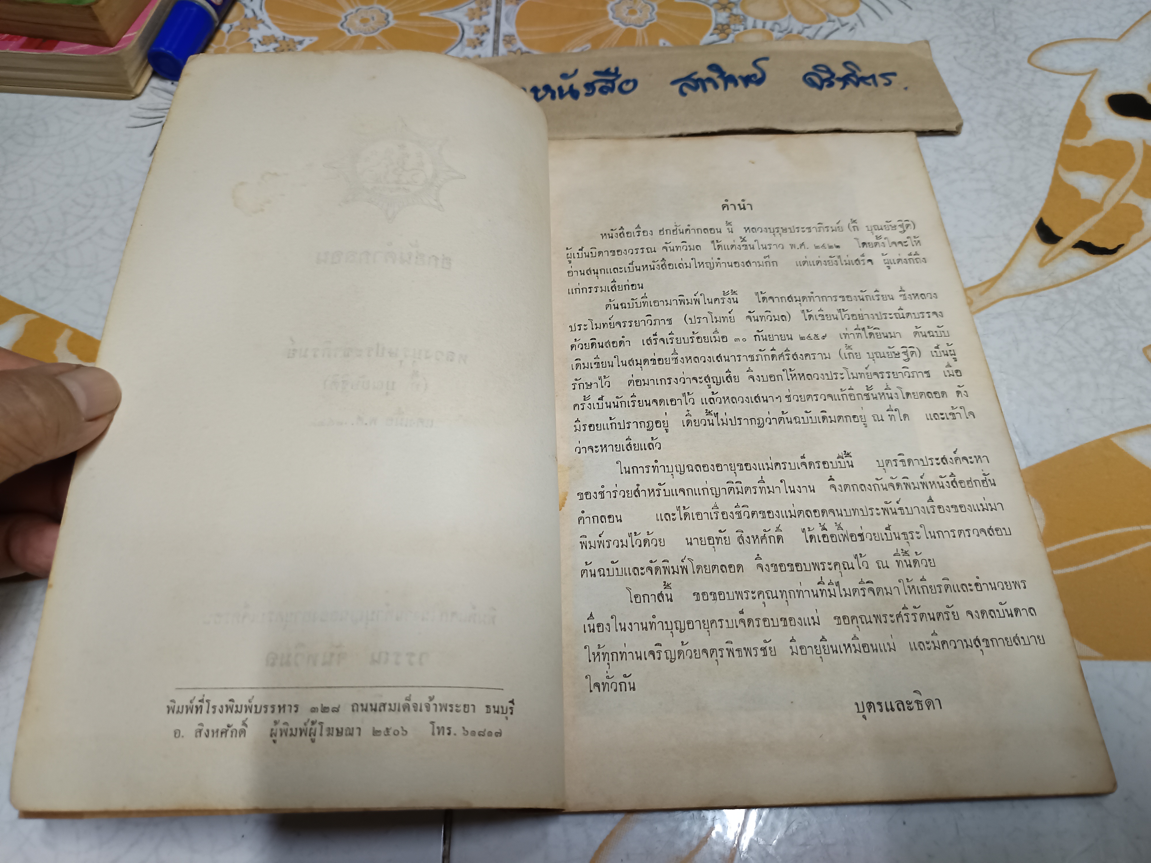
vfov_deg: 56.8
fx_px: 798
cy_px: 432
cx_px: 576
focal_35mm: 24
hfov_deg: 71.6
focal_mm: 5.31
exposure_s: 1/33.3
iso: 837
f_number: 1.7
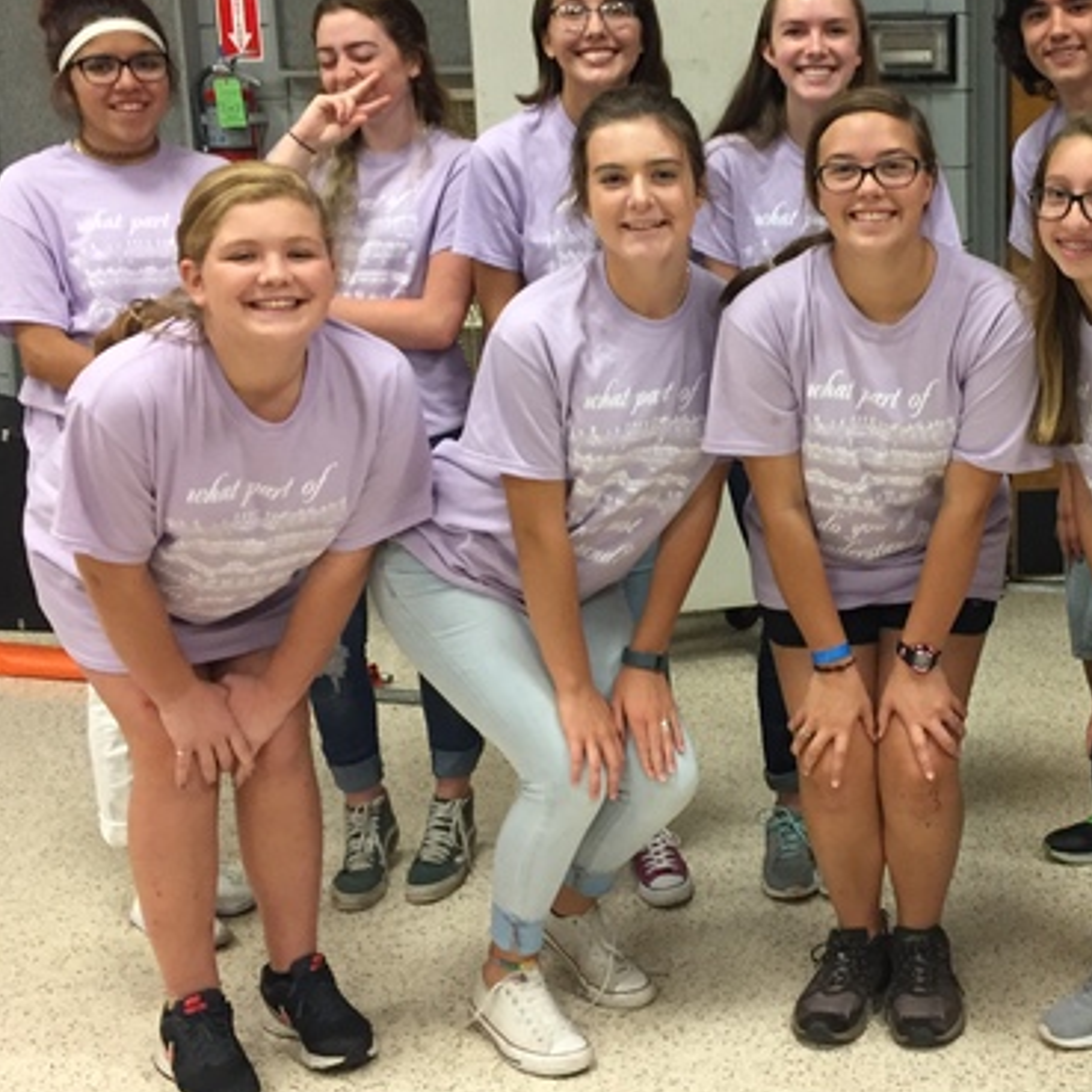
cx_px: 891
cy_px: 420
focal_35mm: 50
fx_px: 1785
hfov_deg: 33.0
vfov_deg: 33.9
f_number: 2.2
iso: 160
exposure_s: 1/30
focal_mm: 4.15
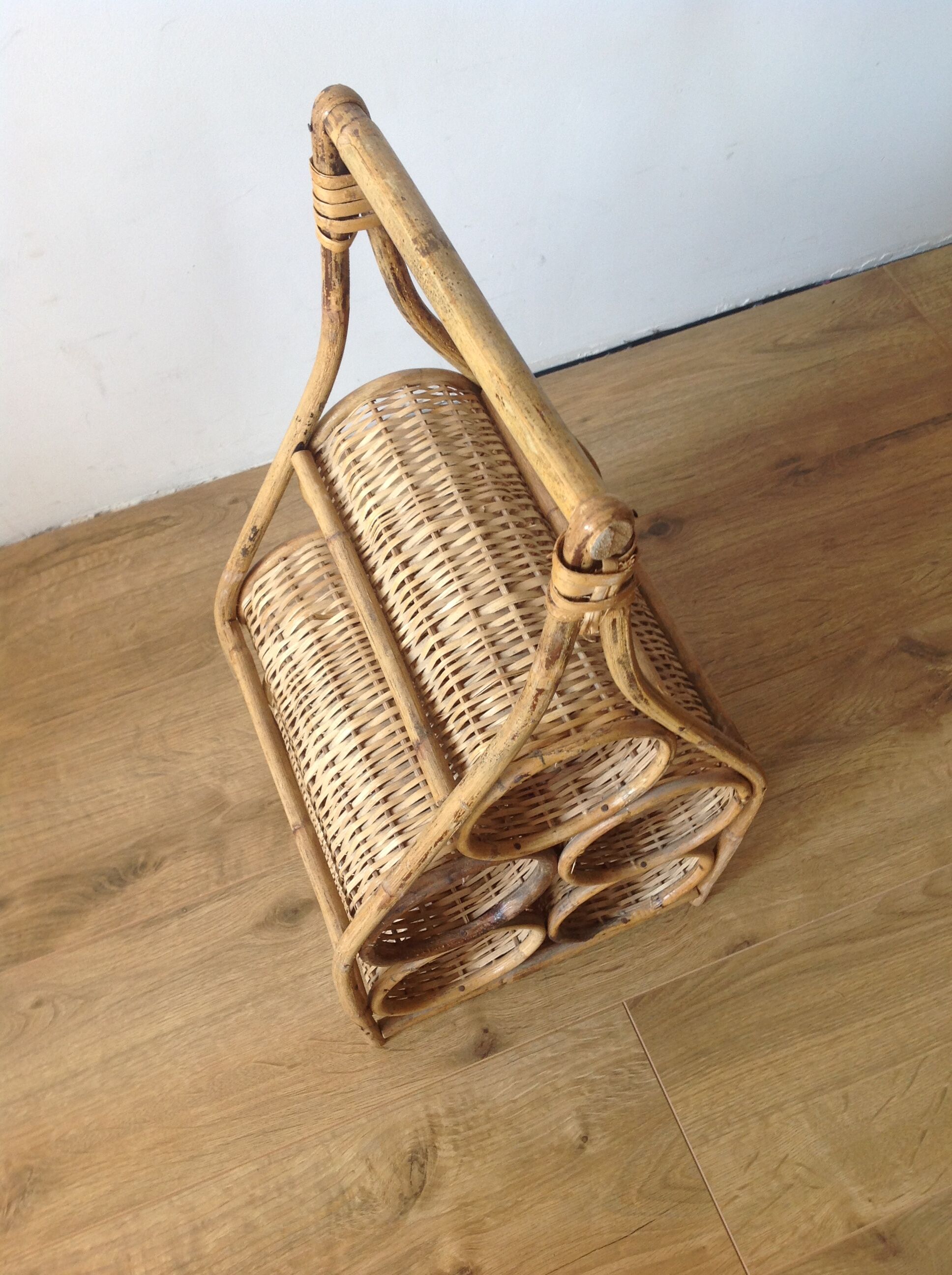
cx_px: 476
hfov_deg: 40.6
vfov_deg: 52.7
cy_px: 638
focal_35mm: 35
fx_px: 1287
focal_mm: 4.28
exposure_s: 1/30
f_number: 2.4
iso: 50
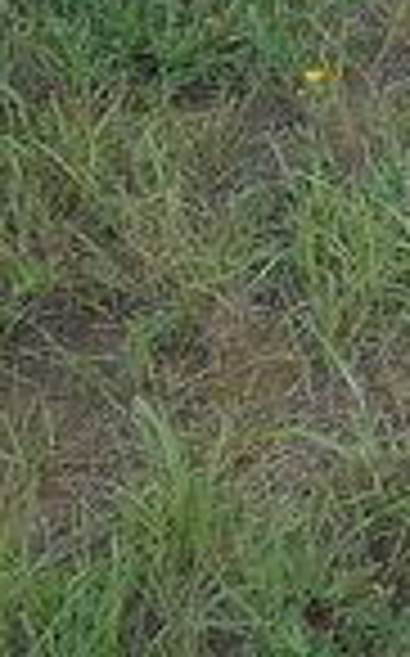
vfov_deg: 13.3
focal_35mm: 145
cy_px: -441
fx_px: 2597
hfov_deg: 8.3
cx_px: 1005
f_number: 3.7
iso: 110
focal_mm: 4.5
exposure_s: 1/250
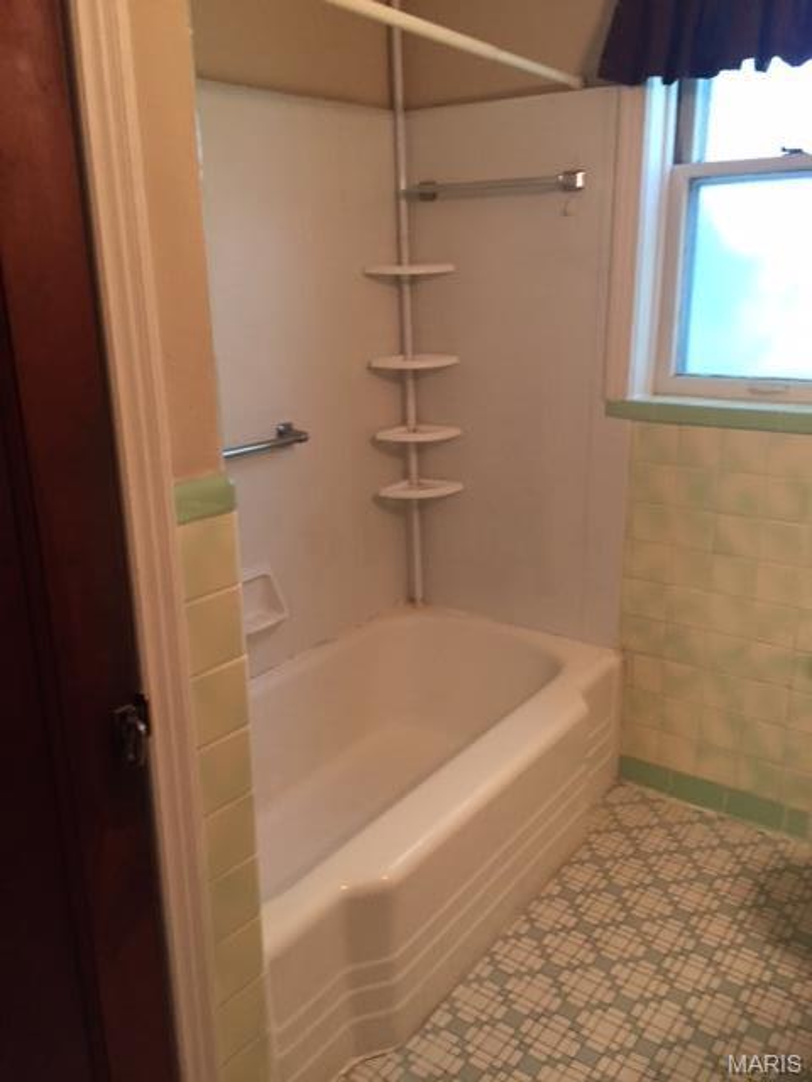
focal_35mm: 29
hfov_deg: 48.2
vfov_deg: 61.7
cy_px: 541
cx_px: 406
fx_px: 907
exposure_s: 1/30
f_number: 2.2
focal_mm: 4.15
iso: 160
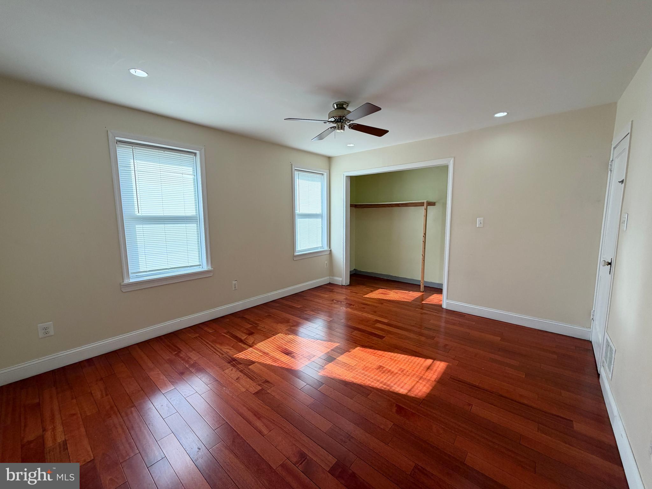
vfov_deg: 85.7
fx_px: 264
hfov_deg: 102.1
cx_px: 326
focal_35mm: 14
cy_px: 244
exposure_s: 1/132
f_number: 2.2
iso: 50
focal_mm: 2.22
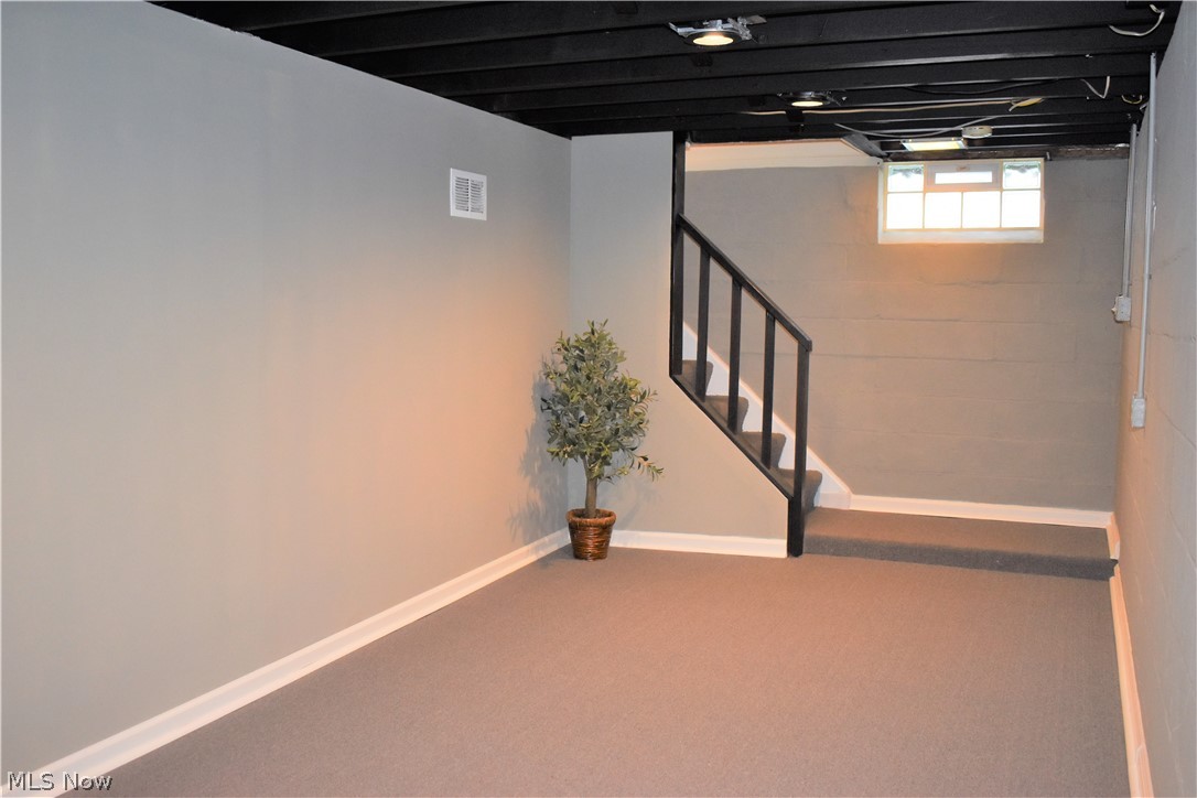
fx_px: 1097
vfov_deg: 40.0
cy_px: 399
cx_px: 598
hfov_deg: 57.2
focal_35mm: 33
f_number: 3.8
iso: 800
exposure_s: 1/125
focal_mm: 22
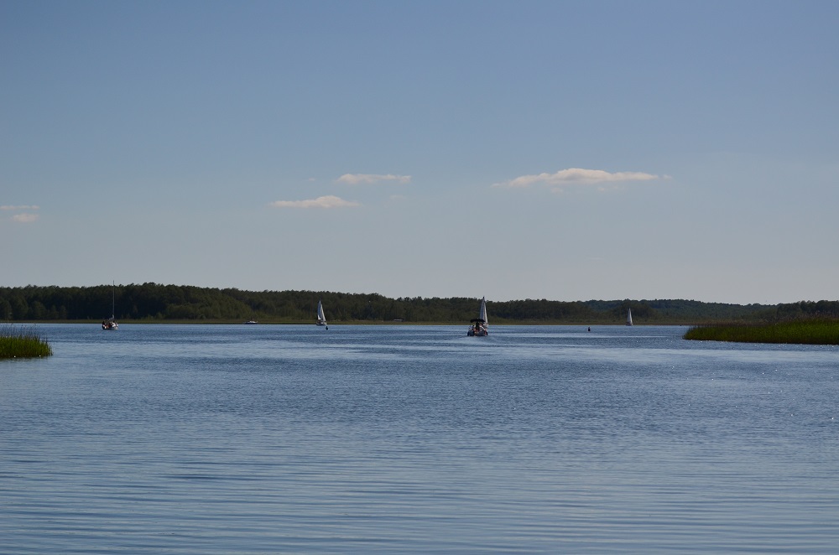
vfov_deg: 13.0
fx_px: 2442
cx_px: 420
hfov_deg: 19.5
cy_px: 278
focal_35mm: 105
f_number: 4.5
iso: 280
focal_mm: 70
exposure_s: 1/8000
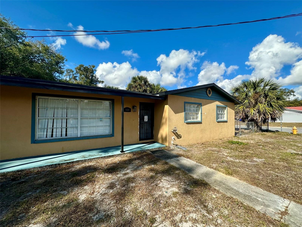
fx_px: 122
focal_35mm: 14
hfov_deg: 102.1
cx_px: 151
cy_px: 114
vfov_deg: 85.7
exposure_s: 1/1887
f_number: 2.2
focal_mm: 2.22
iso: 50
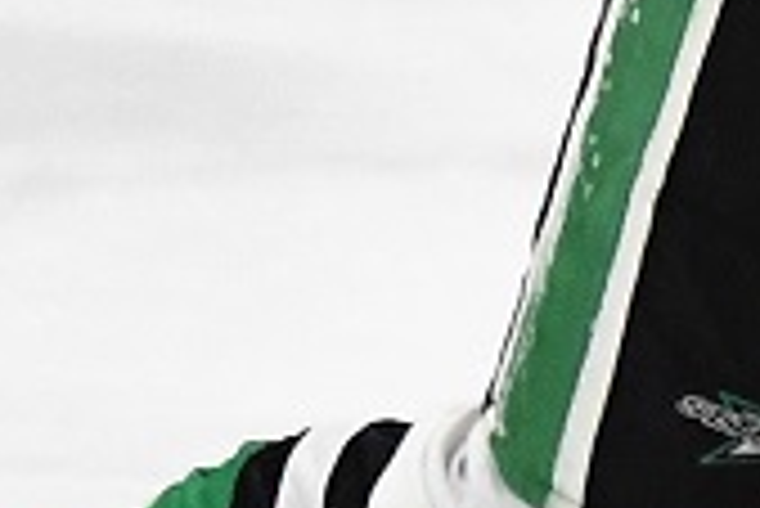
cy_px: -209
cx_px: 1988
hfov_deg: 1.9
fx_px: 22608
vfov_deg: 1.3
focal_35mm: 1070
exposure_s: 1/1000
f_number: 2.8
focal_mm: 100
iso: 3600
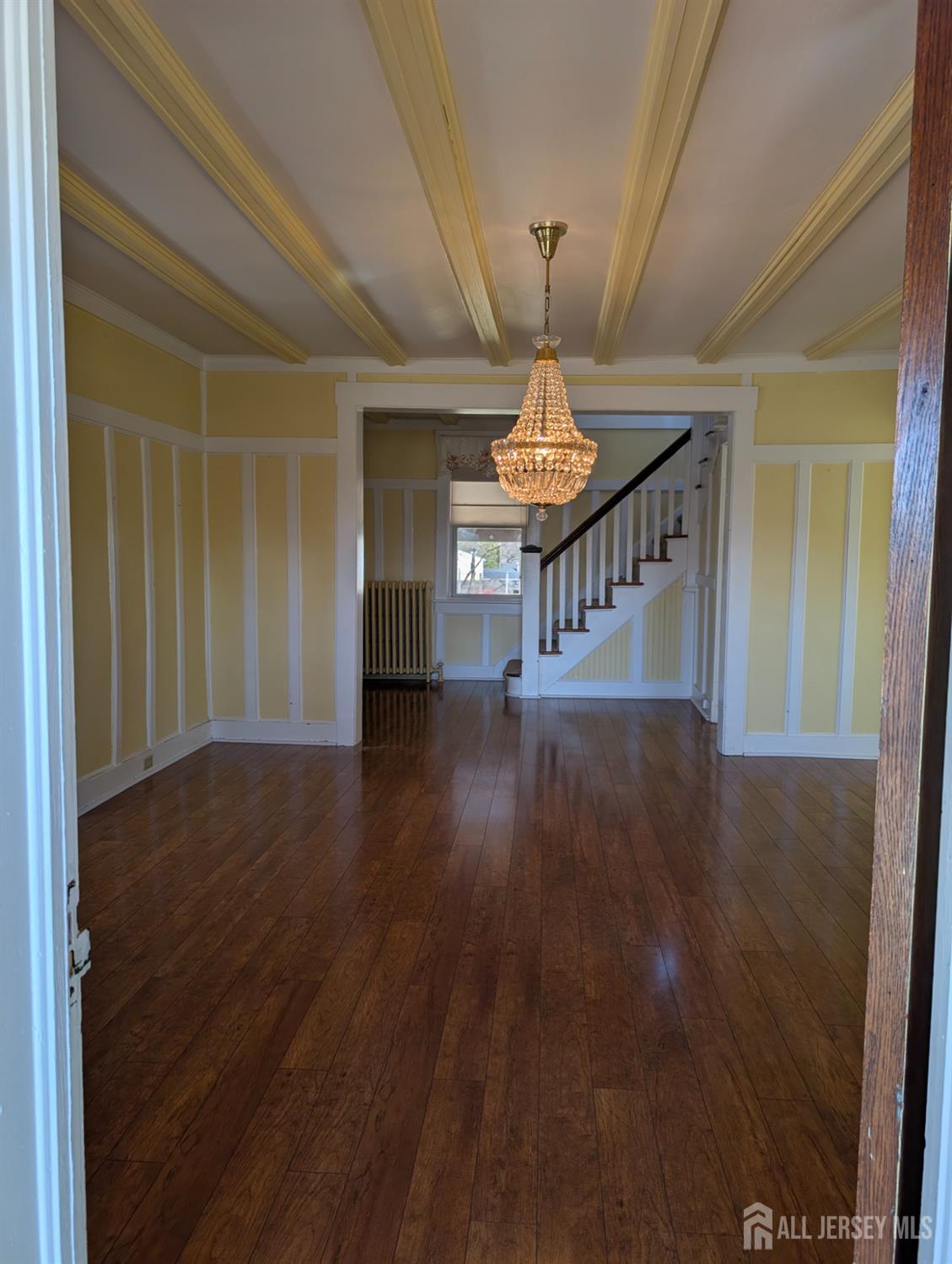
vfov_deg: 71.5
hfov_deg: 56.9
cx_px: 476
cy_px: 632
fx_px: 878
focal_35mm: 24
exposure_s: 1/263
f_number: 1.68
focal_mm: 6.9
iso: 20
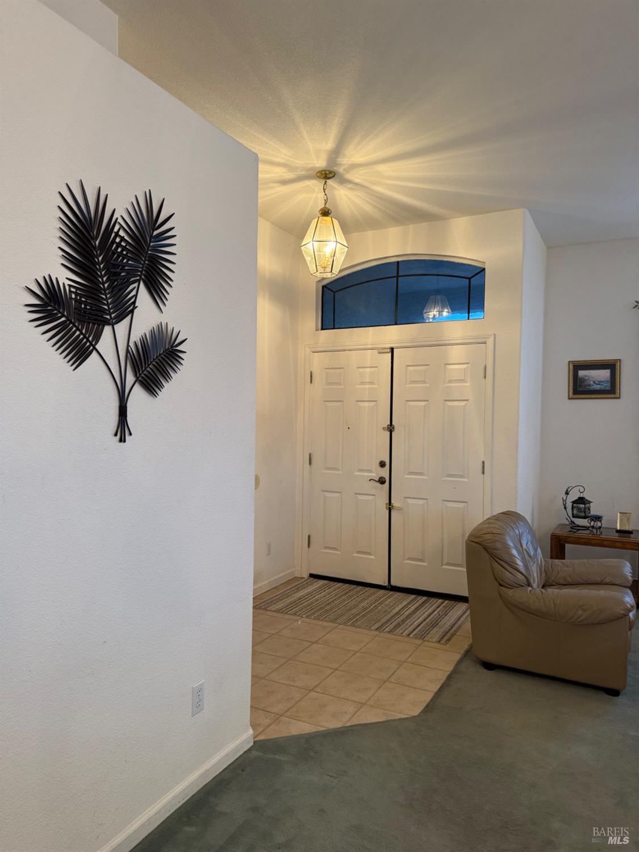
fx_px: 590
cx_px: 320
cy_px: 426
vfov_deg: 71.6
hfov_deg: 56.8
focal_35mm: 24
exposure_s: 1/60
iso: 250
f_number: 1.78
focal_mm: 6.76
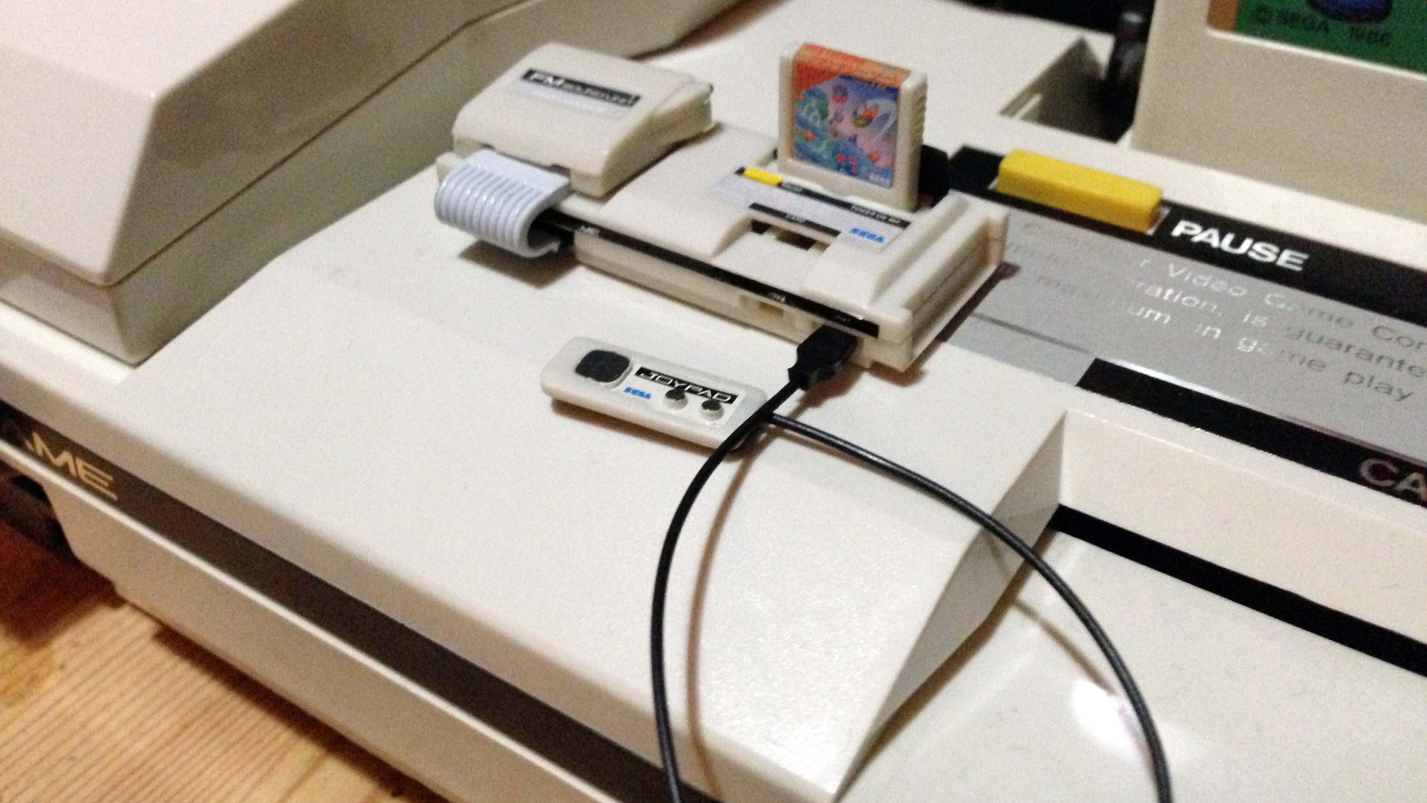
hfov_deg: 55.3
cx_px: 714
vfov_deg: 32.7
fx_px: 1362
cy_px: 292
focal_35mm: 36
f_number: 2.4
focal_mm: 4.12
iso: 640
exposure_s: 1/15
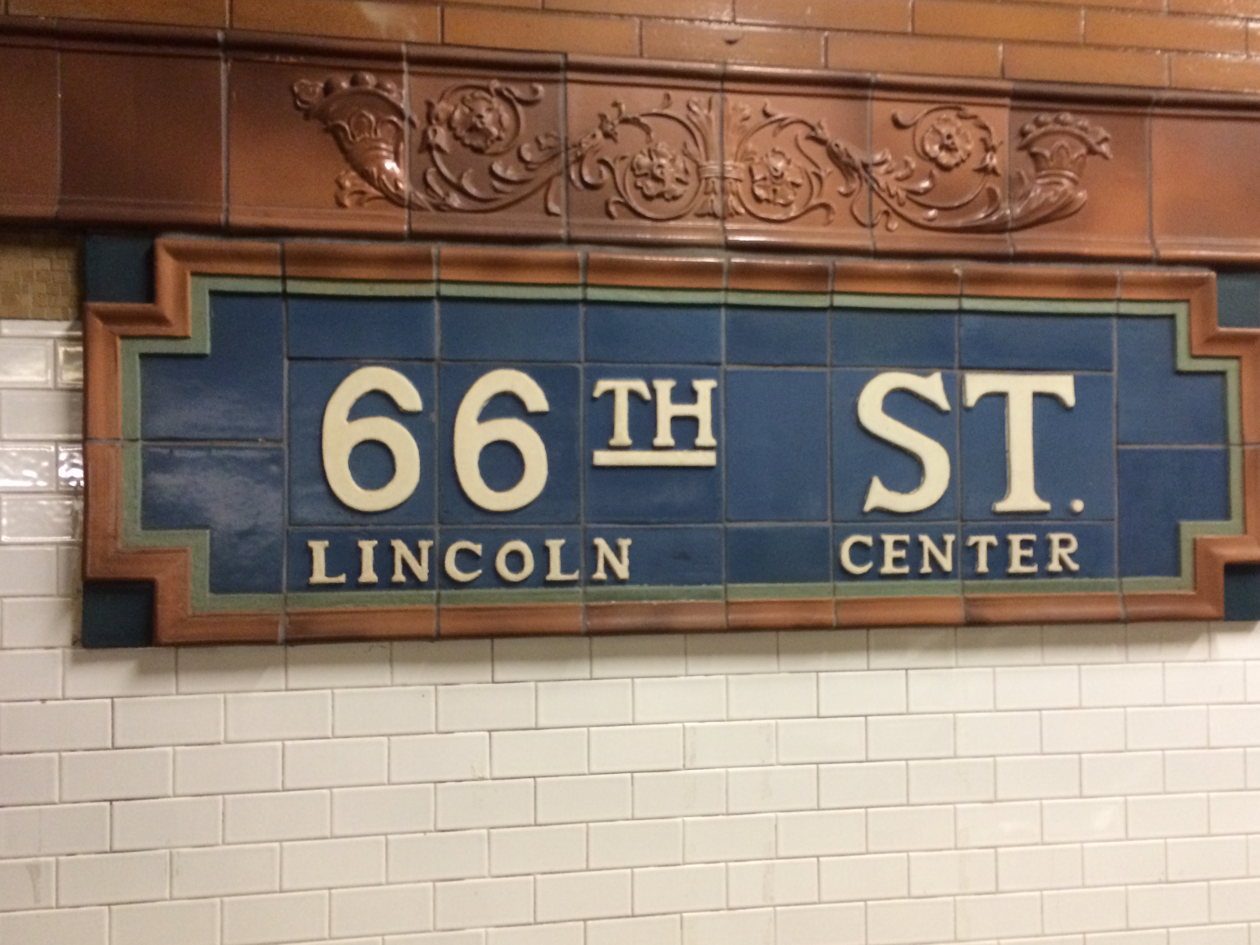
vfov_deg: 42.9
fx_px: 1201
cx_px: 646
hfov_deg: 55.3
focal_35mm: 33
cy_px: 497
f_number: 2.2
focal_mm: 4.12
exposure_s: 1/30
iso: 320
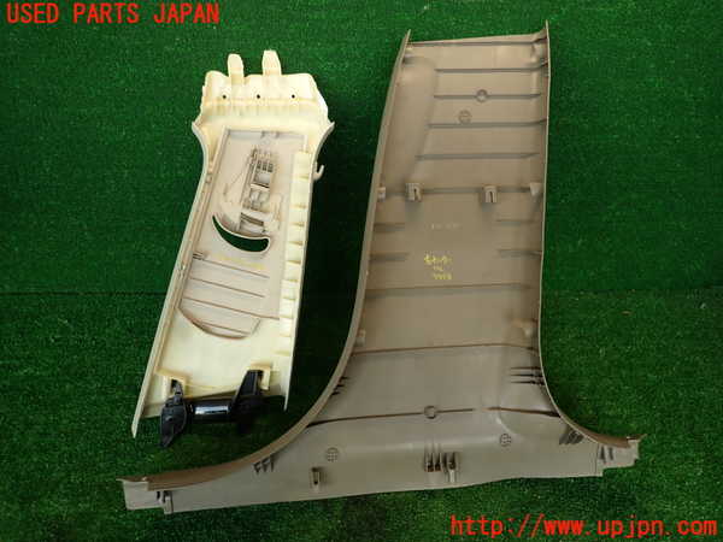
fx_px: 522
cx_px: 362
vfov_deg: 54.9
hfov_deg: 69.4
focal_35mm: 25
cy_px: 271
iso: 100
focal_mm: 4.5
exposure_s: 1/60
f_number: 2
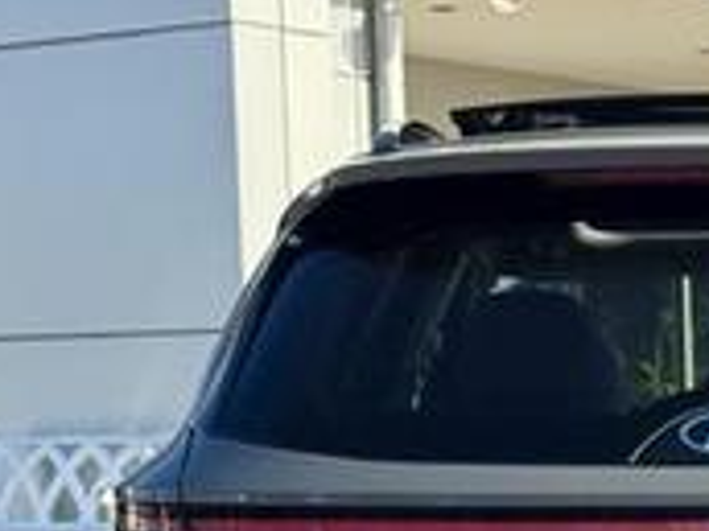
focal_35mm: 141
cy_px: 700
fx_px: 2888
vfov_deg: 10.3
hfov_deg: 13.7
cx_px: 750
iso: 64
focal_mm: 6.76
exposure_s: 1/1238
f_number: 1.78
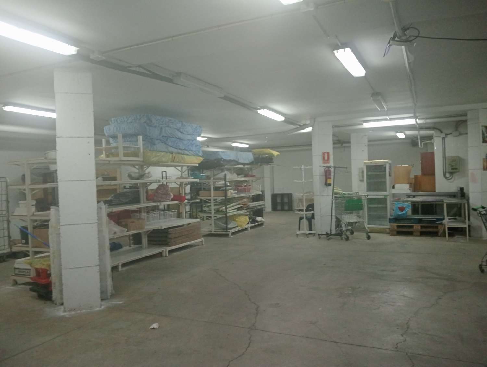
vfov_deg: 49.8
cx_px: 244
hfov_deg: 63.4
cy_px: 184
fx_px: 394
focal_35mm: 28
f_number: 1.8
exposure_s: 1/33.3
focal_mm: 3.98
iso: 531
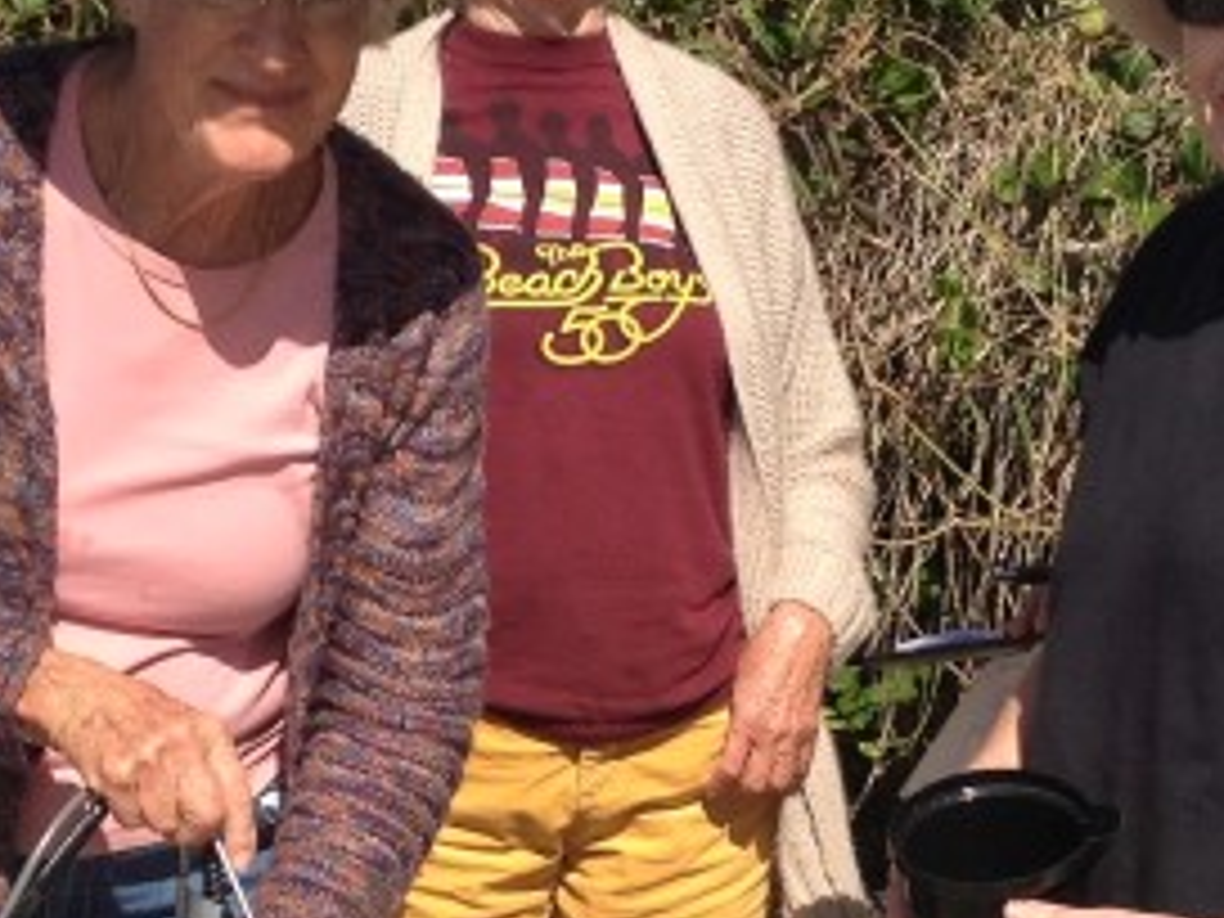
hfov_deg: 14.9
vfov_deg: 11.2
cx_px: 598
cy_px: 832
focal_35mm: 132
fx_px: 4667
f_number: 2.4
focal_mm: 4.28
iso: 50
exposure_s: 1/1623
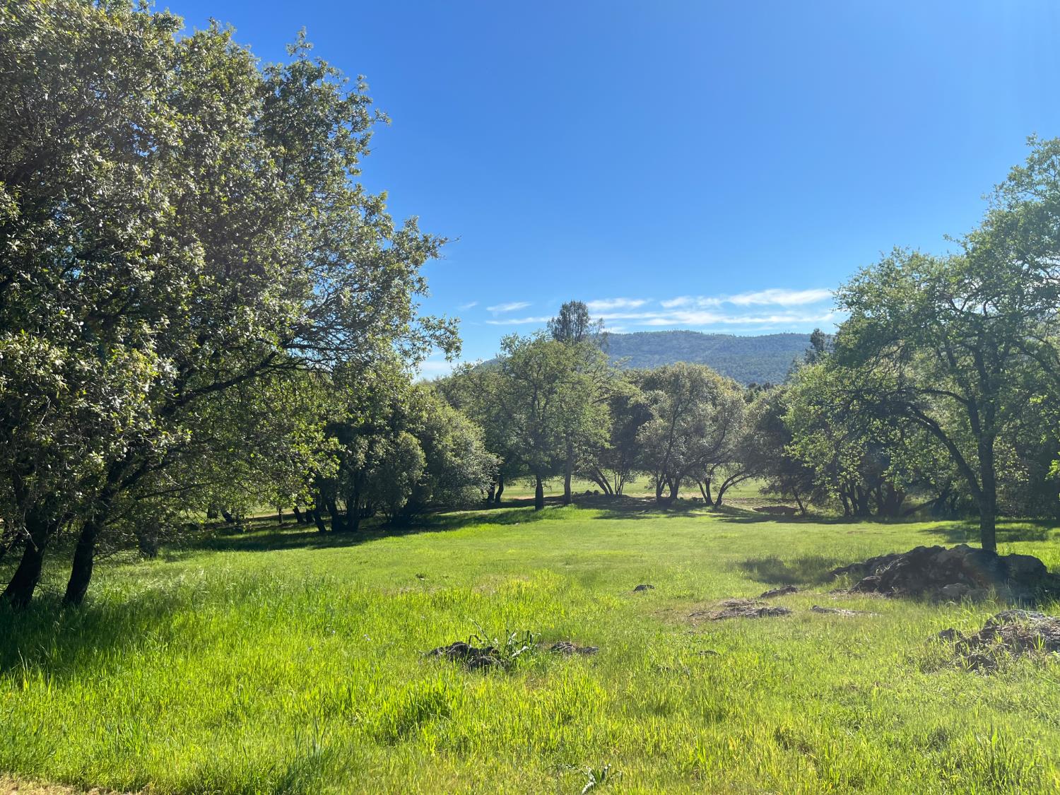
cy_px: 398
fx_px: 796
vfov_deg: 53.1
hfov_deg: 67.3
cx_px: 530
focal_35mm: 26
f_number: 1.6
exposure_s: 1/4016
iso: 50
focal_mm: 5.1
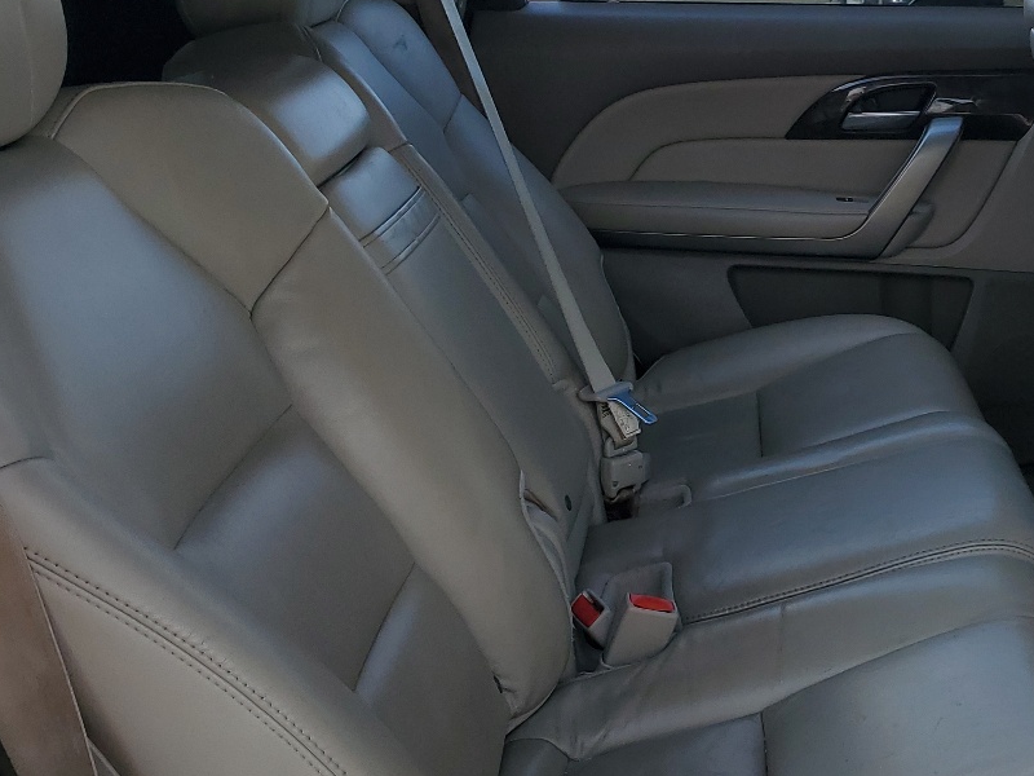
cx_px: 826
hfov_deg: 35.6
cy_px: 427
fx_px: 1553
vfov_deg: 28.0
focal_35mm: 52
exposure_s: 1/1250
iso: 50
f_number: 1.5
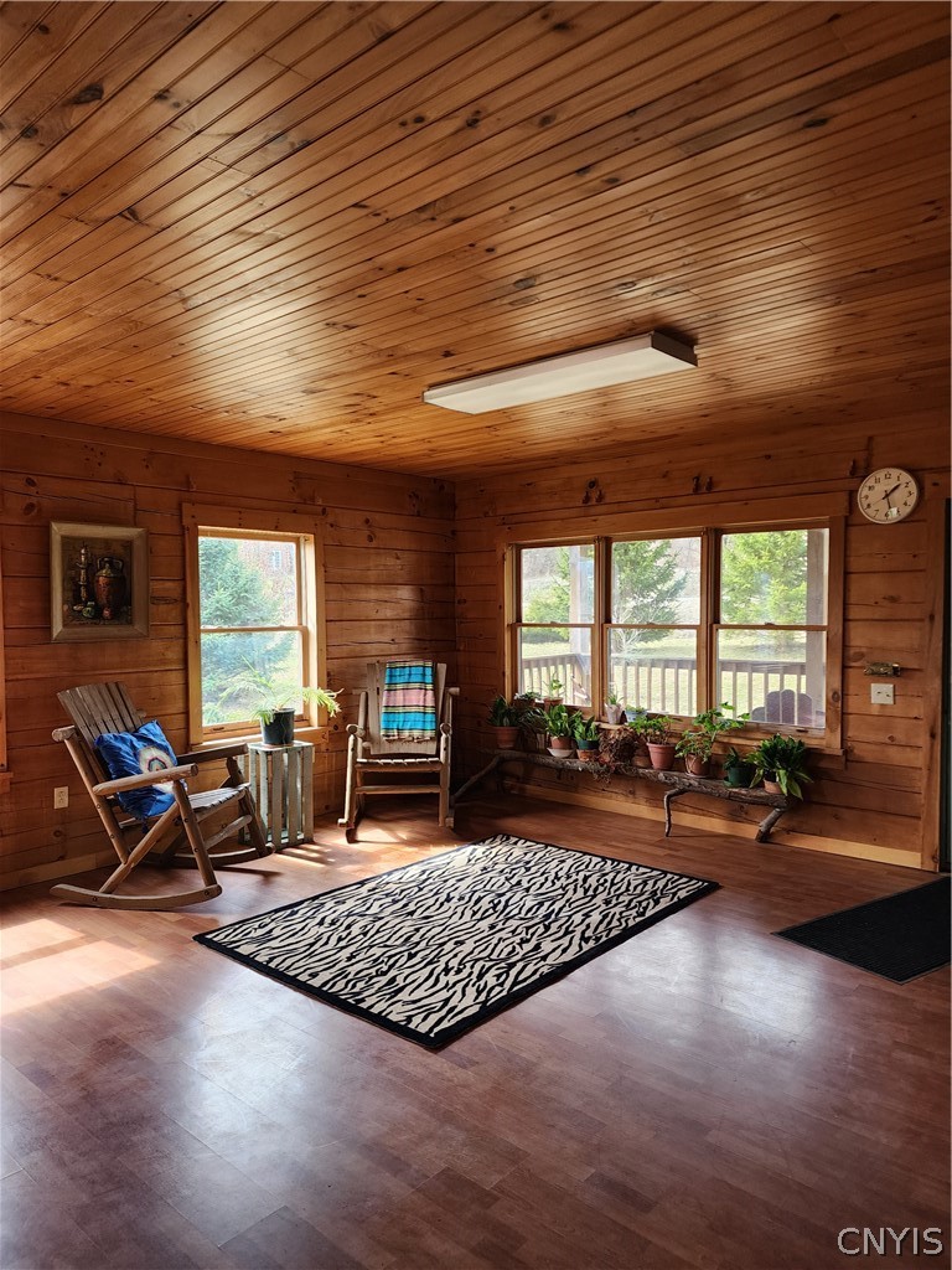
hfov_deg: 58.9
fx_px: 843
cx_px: 476
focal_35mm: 23
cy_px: 635
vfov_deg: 73.9
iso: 160
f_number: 1.8
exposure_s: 1/180
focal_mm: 6.4
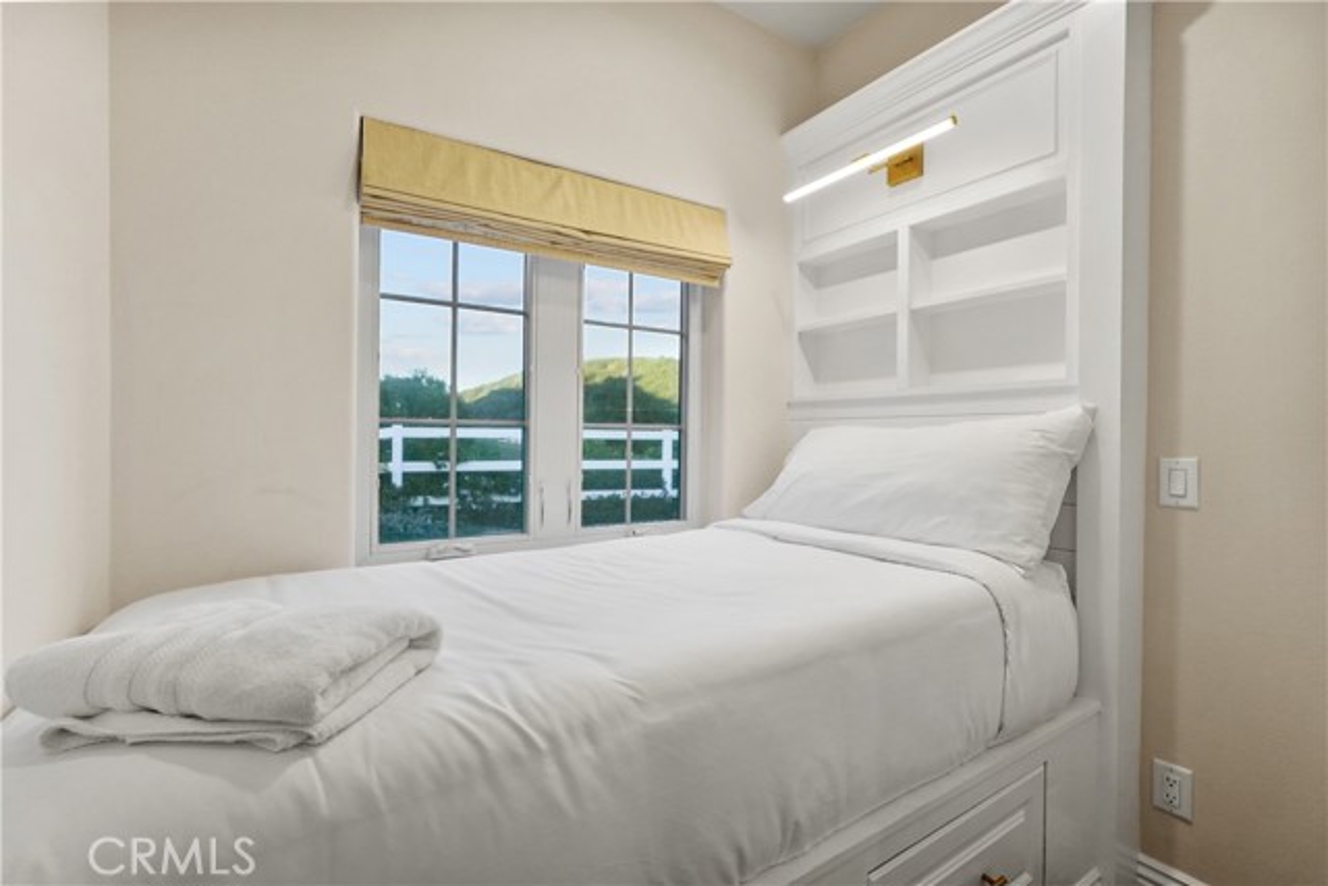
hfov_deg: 96.7
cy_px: 443
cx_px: 664
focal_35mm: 16
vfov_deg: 73.8
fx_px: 590
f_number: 5.6
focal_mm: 16
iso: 1000
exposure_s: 1/15
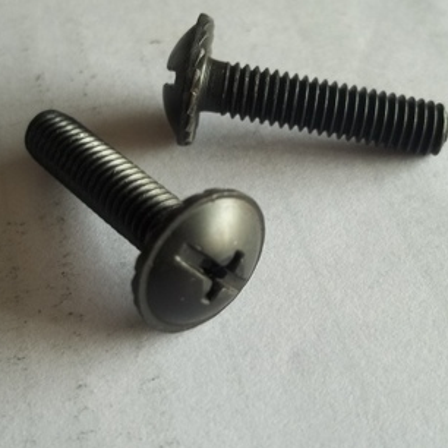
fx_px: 761
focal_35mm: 52
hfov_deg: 32.7
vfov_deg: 32.8
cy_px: 204
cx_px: 265
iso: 64
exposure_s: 1/40
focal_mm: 6.5
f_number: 3.1
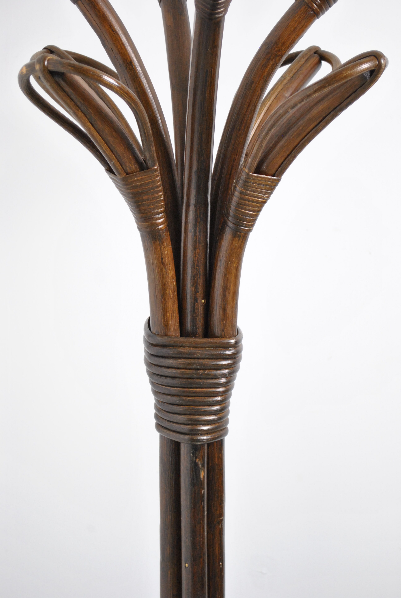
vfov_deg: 24.6
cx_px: 200
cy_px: 299
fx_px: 1374
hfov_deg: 16.6
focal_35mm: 82
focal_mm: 55
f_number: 6.3
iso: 800
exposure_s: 1/30
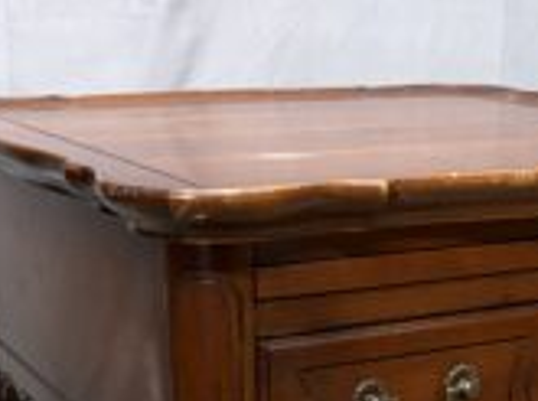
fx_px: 1225
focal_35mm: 79
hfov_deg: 24.6
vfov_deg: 17.2
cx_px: 359
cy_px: 556
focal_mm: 5.96
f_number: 1.6
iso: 320
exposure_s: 1/60
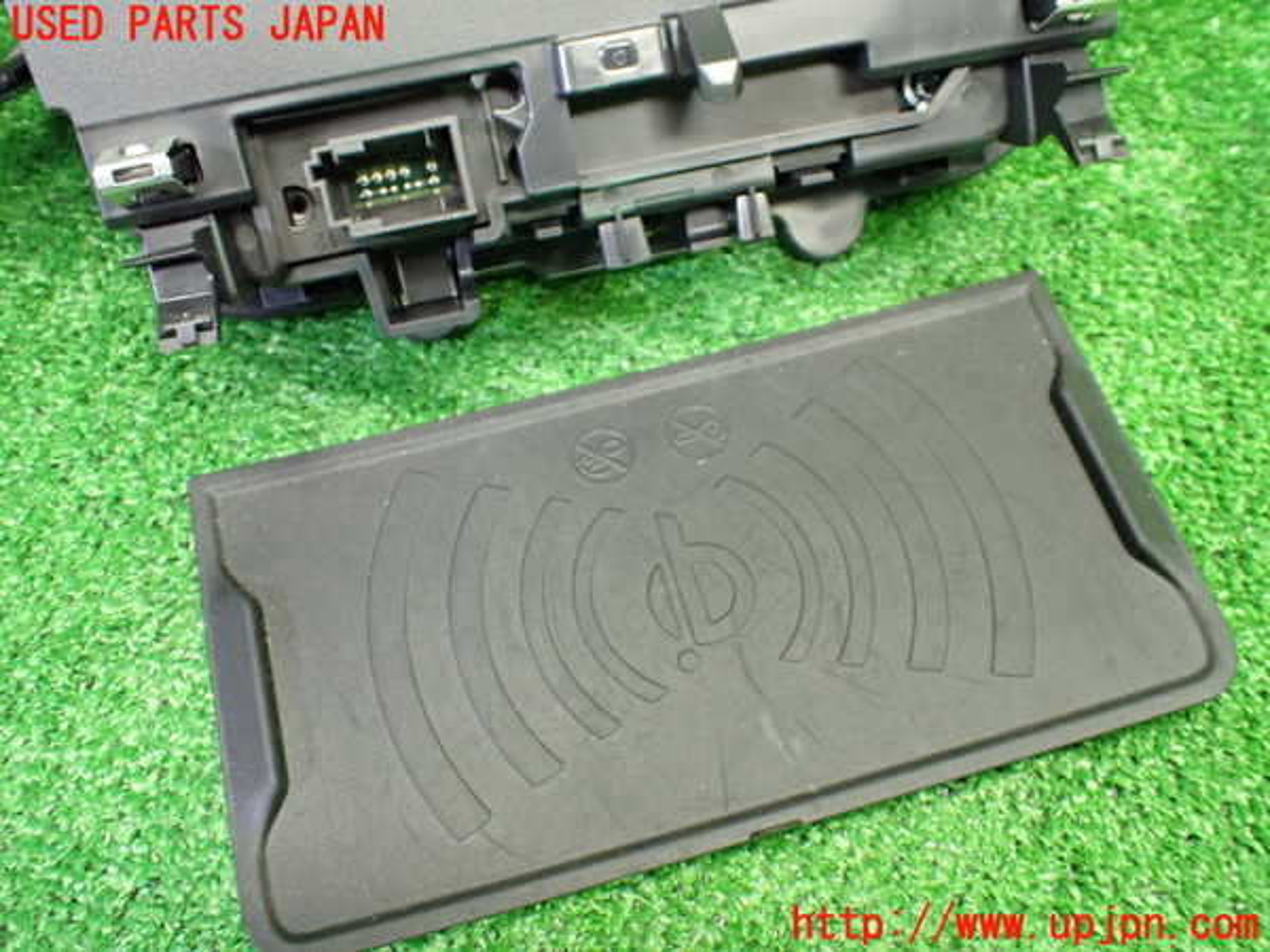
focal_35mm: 30
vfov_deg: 46.8
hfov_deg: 60.0
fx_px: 1101
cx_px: 635
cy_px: 476
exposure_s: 1/50
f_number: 2.3
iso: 800
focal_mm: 5.4
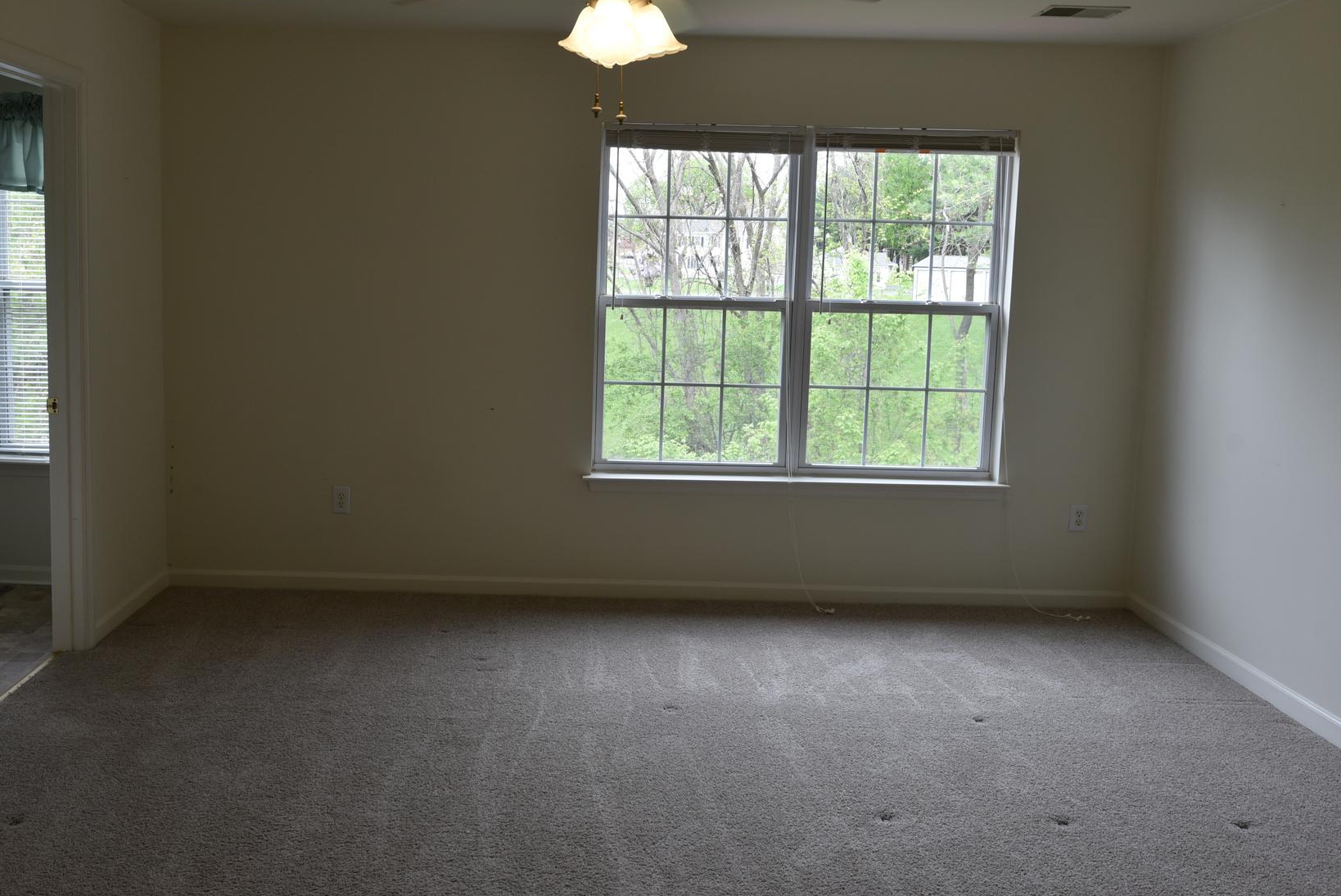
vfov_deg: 43.5
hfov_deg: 61.6
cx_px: 571
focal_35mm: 30
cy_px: 369
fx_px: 1118
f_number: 5.6
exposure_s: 1/125
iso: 400
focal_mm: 24
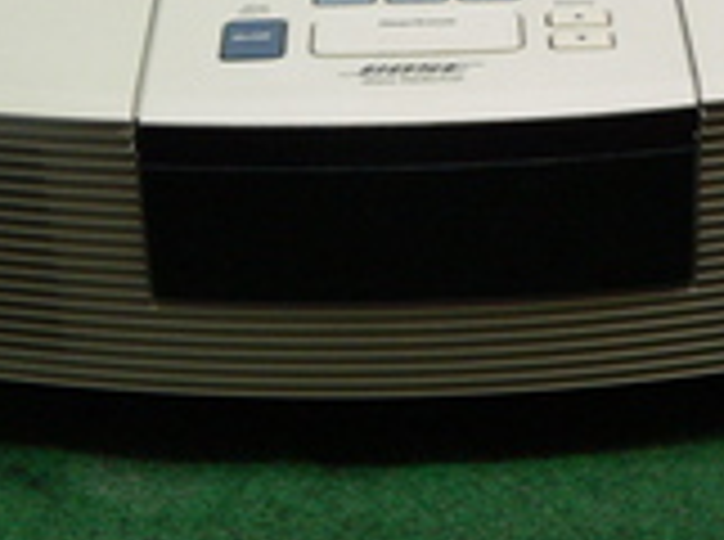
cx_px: 432
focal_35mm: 116
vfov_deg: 12.7
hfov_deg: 17.0
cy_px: 151
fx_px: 2421
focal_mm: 8.1
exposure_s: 1/25
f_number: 2.8
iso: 200
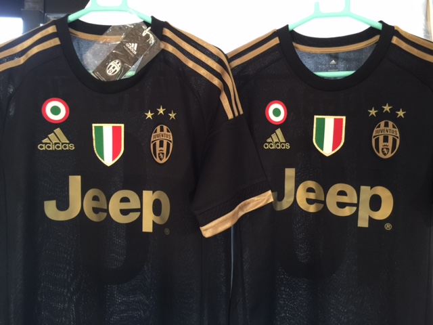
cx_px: 216
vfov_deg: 48.2
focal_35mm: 29
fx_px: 363
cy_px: 162
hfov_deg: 61.7
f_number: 2.2
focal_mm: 4.15
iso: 64
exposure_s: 1/4
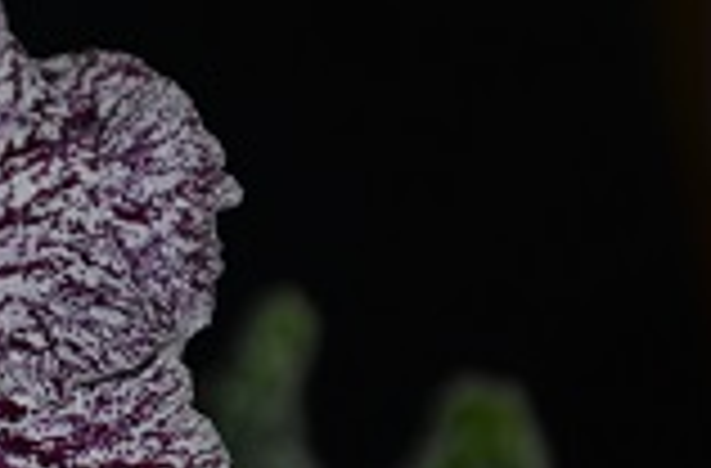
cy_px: 340
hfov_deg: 4.1
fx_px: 9828
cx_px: -238
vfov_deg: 2.7
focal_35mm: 500
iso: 200
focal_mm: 105
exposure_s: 1/30
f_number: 5.6
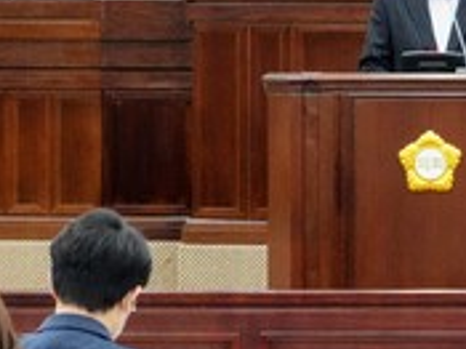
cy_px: 298
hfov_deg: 8.5
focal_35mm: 231
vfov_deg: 6.4
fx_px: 3108
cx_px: 431
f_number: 6.3
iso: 6400
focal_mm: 70
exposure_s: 1/160
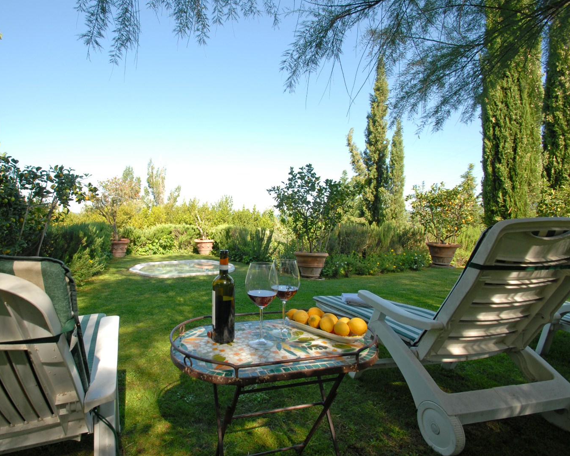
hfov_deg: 89.0
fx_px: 287
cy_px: 227
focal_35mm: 17
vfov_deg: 77.0
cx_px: 241
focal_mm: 10
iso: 100
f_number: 8
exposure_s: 1/60
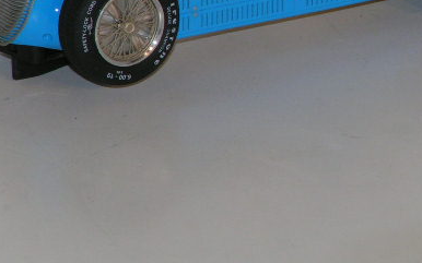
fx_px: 7680
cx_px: 269
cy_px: 10
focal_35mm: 668
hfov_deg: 3.1
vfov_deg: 2.0
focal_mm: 58
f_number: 5.6
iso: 100
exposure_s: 1/400
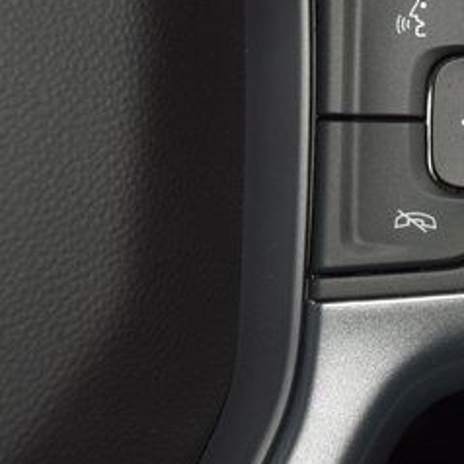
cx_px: 511
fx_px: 3640
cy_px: 110
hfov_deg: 7.3
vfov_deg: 7.3
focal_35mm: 240
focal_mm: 70
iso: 100
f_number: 8
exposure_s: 1/125
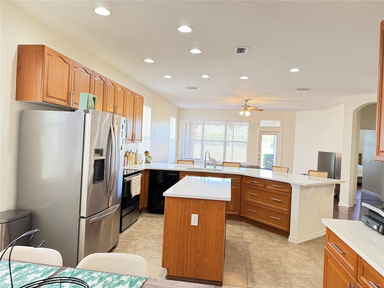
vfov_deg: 56.8
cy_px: 144
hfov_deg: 71.6
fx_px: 266
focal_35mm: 24
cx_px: 192
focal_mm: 6.76
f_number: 1.78
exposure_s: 1/60
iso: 500
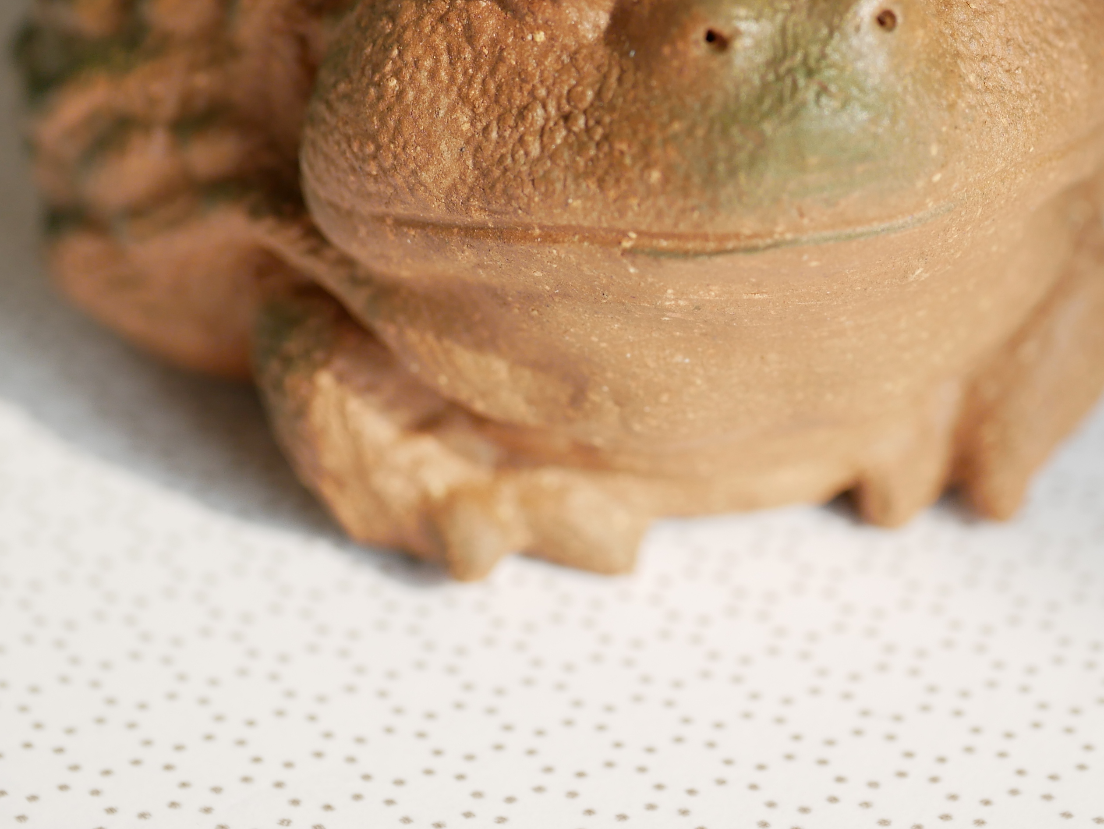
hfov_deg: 12.0
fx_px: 5232
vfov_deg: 9.0
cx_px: 668
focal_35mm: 164
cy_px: 82
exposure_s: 1/250
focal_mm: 45
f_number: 3.5
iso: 200
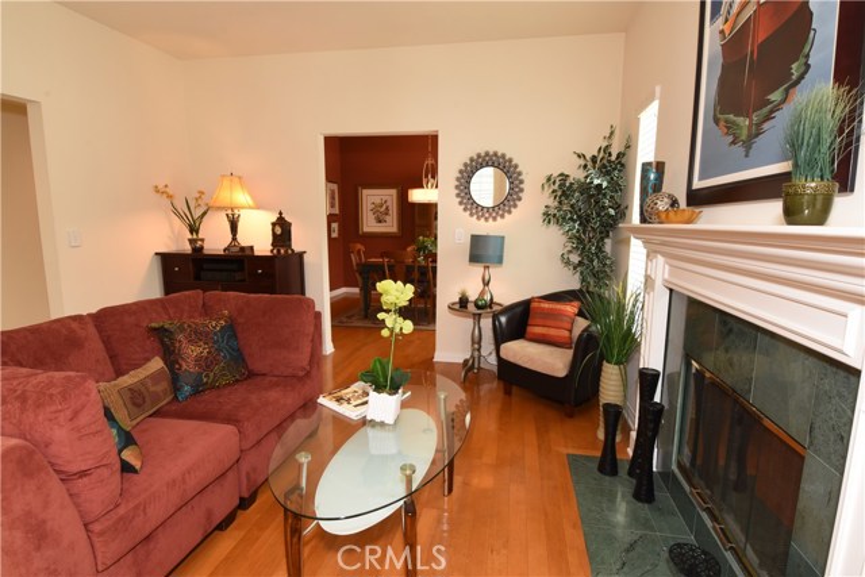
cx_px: 432
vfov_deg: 67.4
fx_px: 433
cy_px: 288
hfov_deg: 90.0
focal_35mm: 18
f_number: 13
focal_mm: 12
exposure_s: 1/8
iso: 400
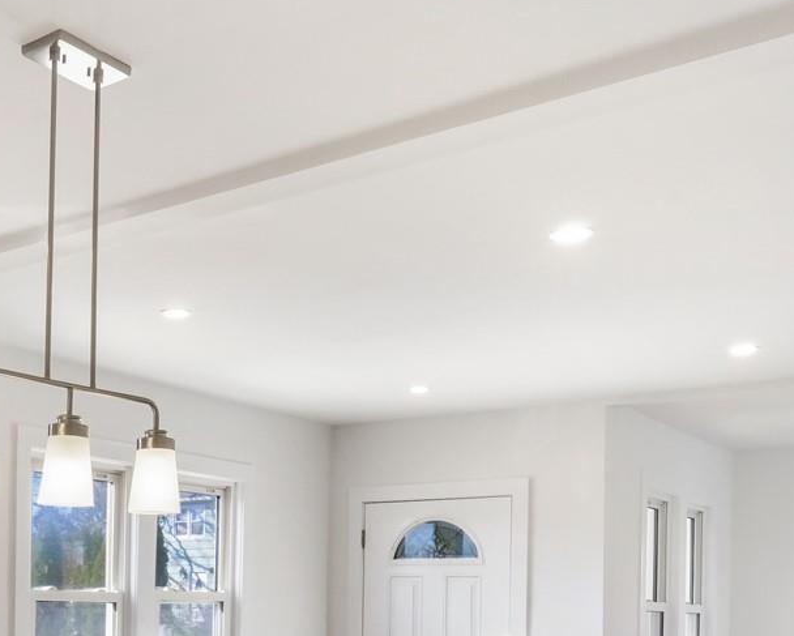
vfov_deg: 30.6
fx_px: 1081
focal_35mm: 46
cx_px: 90
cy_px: 628
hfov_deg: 37.8
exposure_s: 1/20
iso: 800
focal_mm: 7
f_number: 8
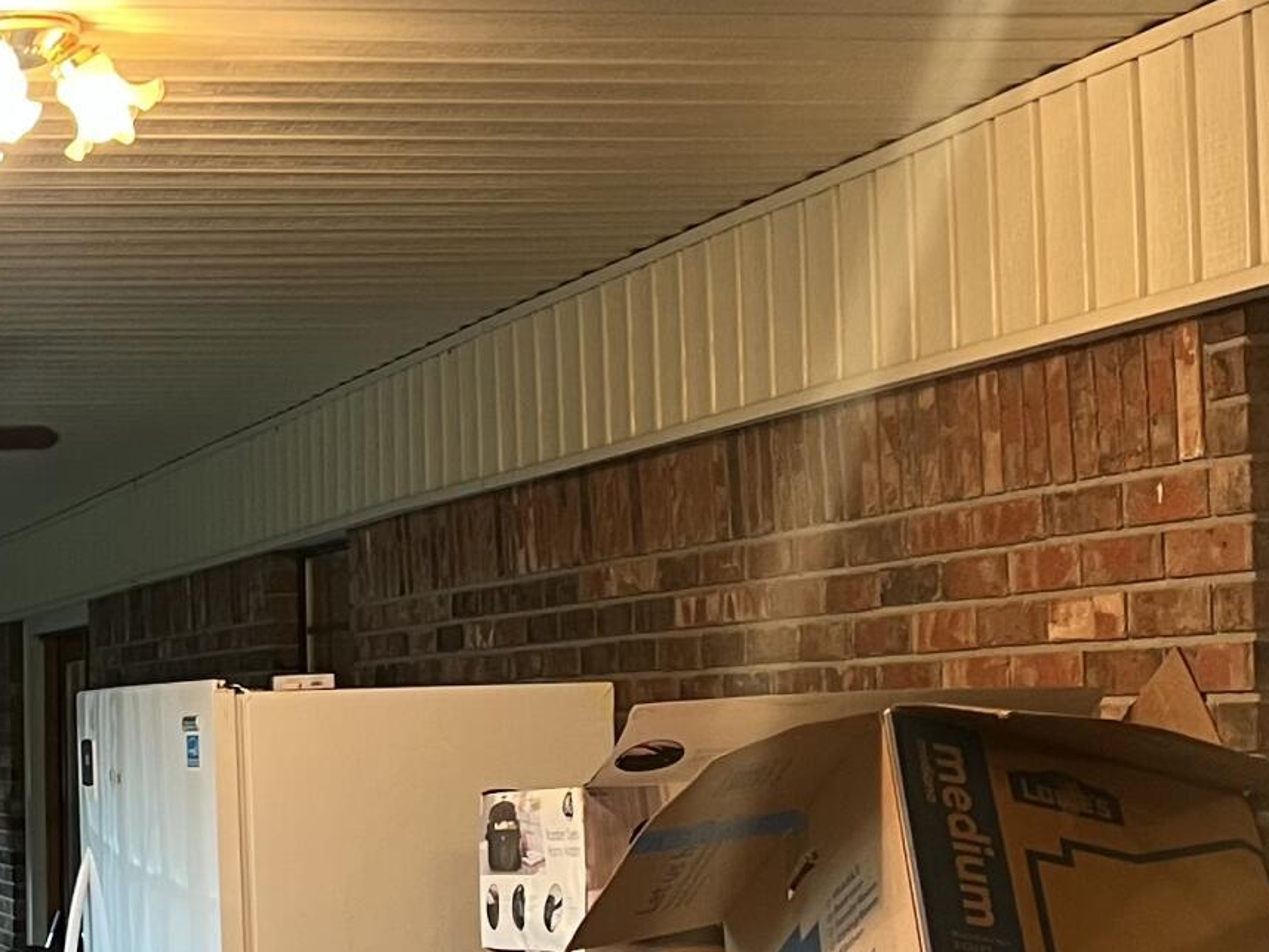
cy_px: 656
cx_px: -185
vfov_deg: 16.2
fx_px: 3336
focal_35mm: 91
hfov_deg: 20.4
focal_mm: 5.7
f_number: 1.5
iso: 125
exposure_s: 1/60
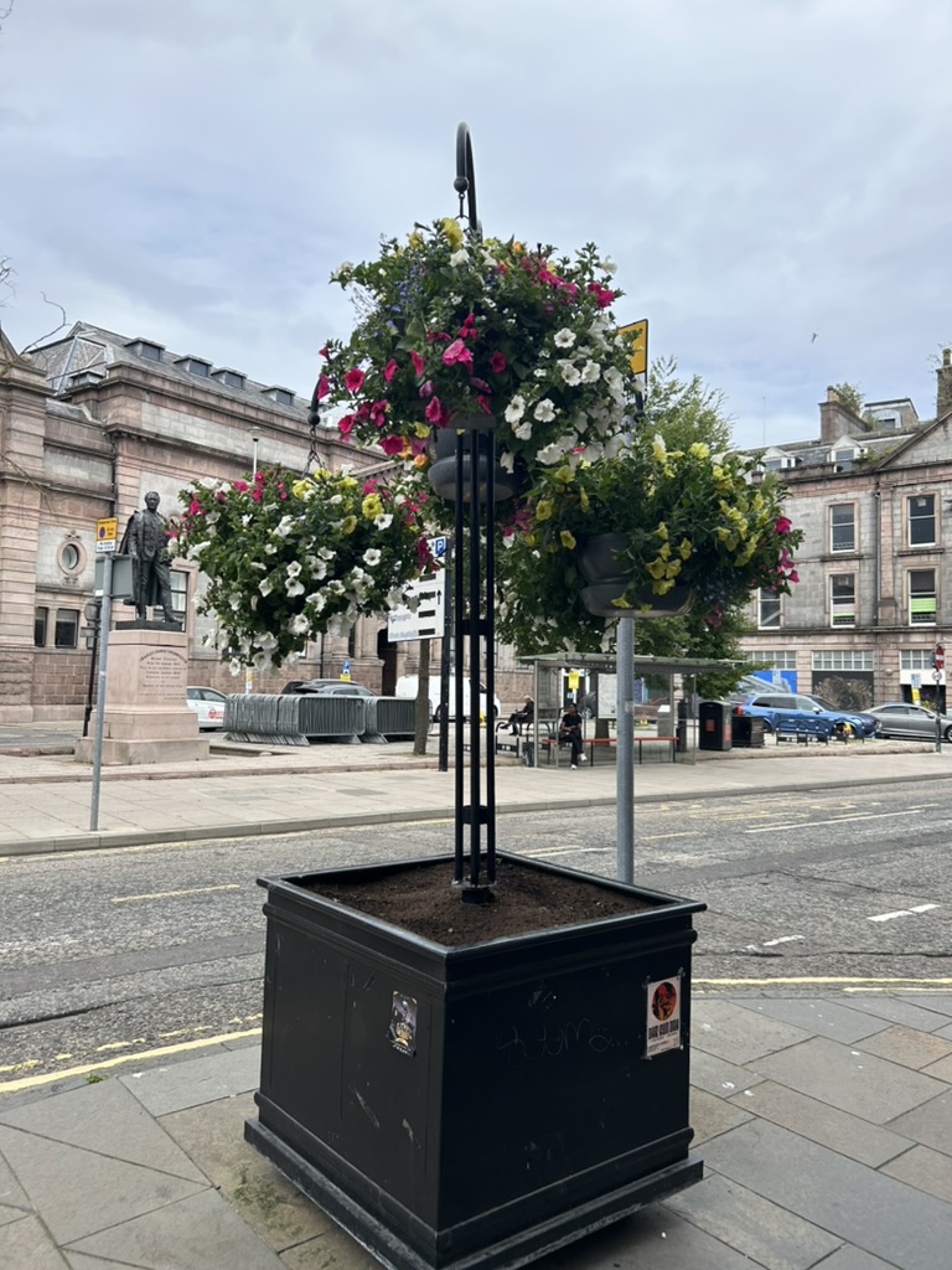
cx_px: 476
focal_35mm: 26
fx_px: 953
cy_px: 635
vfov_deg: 67.3
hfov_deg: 53.1
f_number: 1.5
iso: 50
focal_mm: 5.7
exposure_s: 1/2632
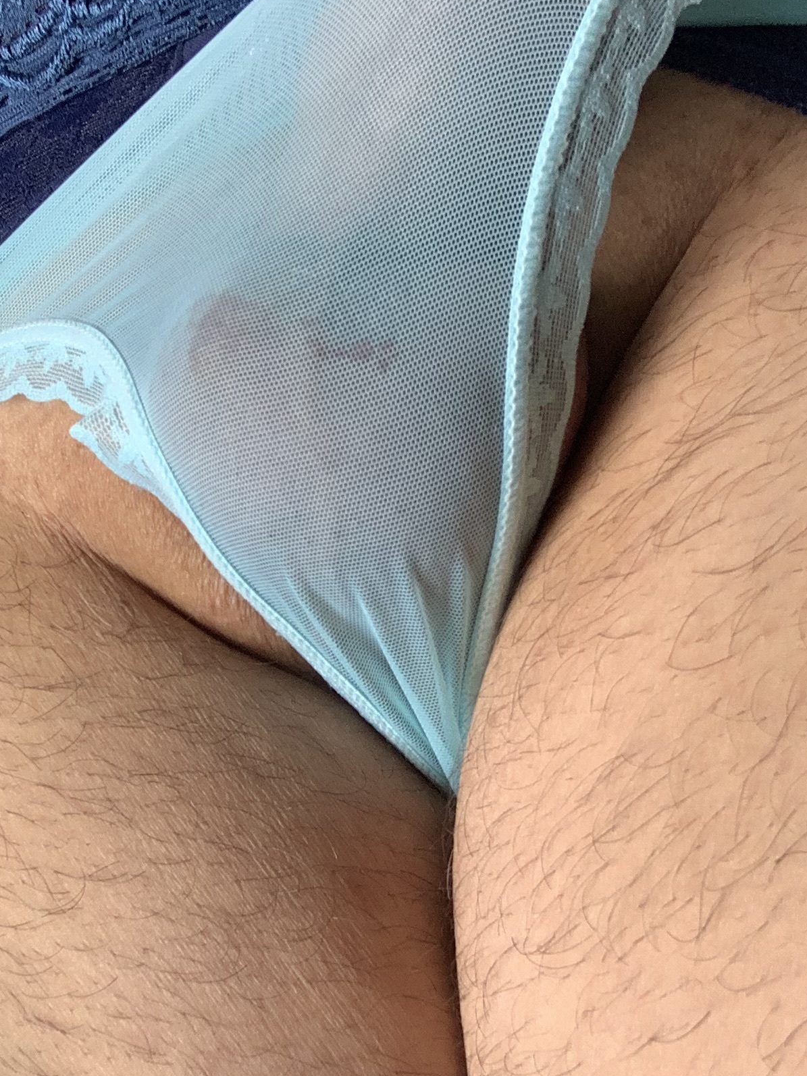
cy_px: 721
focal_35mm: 62
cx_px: 285
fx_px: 1928
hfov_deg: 23.6
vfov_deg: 31.0
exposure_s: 1/121
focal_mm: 2.87
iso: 64
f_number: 2.2
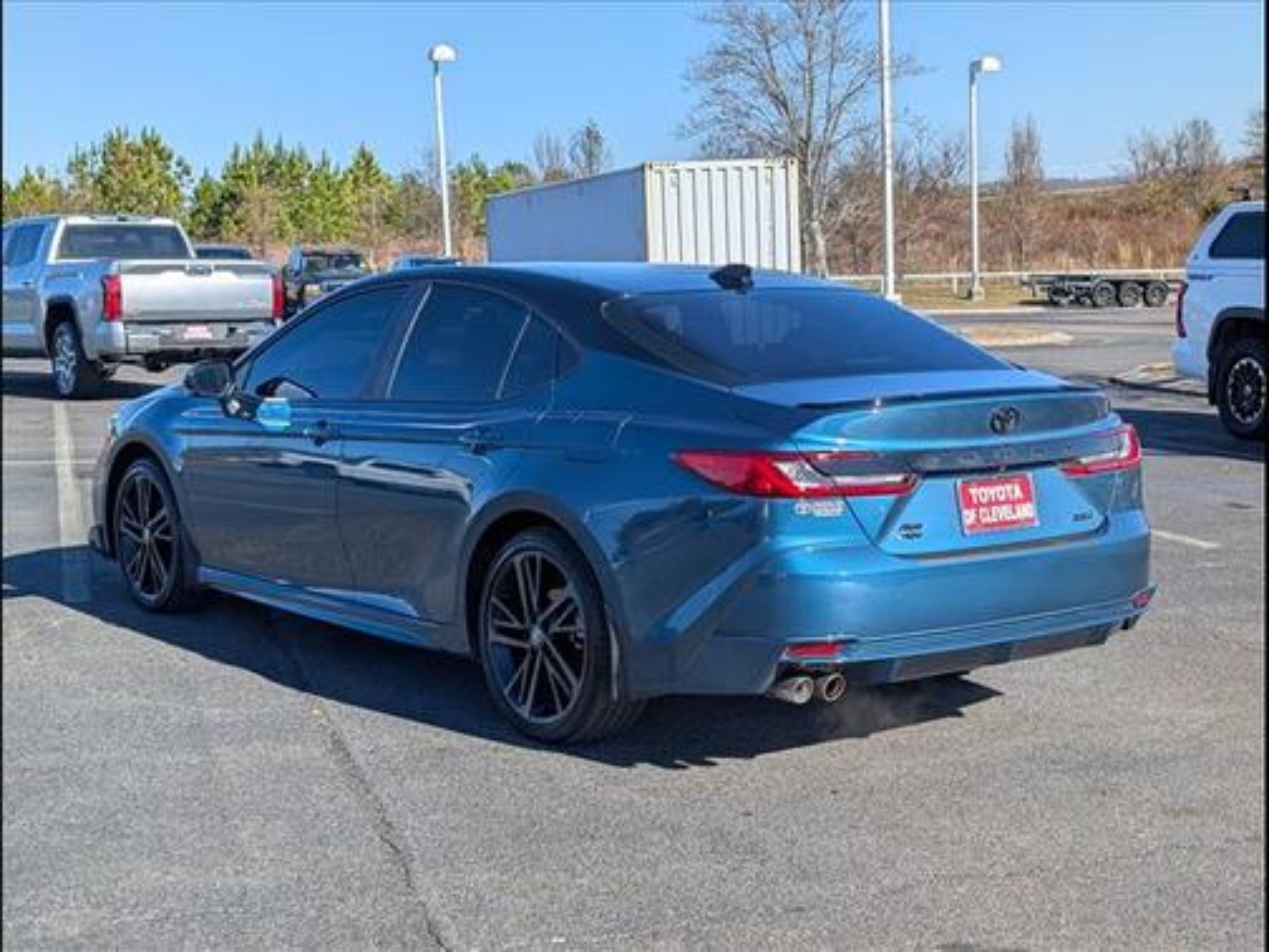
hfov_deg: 38.9
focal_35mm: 49
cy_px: 476
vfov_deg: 29.7
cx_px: 634
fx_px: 1796
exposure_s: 1/1250
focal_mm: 6.9
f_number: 1.68
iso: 20
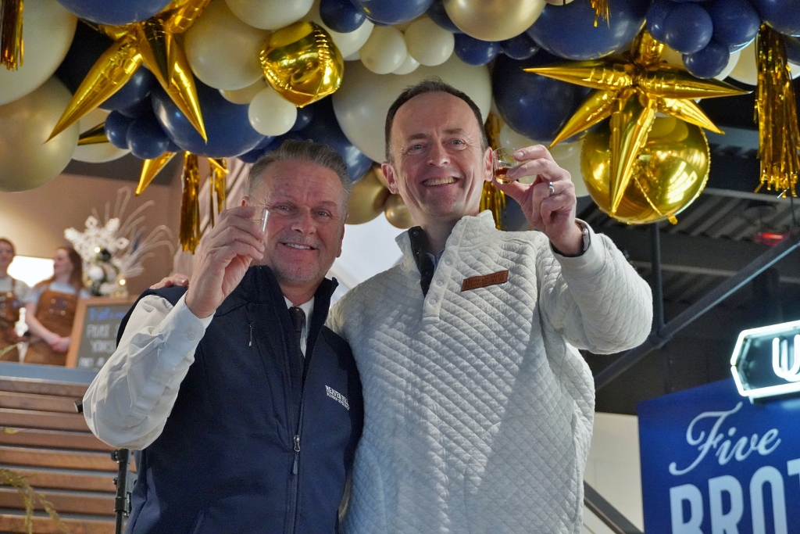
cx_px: 400
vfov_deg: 16.9
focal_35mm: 81
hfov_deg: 25.1
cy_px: 267
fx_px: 1800
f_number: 5
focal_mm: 54
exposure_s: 1/100
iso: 6400
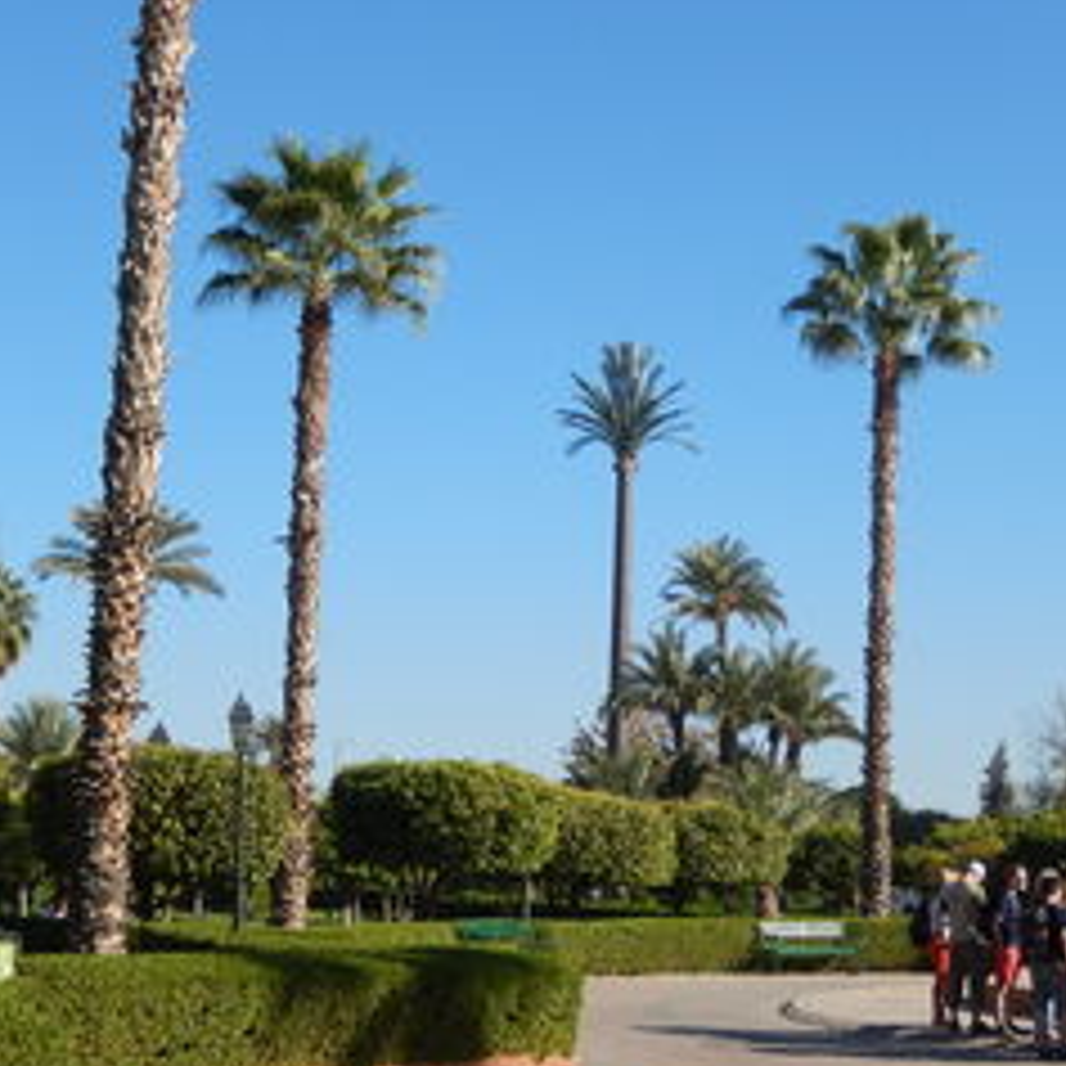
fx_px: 2334
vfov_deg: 25.7
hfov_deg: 25.7
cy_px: 513
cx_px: 535
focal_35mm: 67
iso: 125
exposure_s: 1/800
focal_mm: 8.1
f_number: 4.3
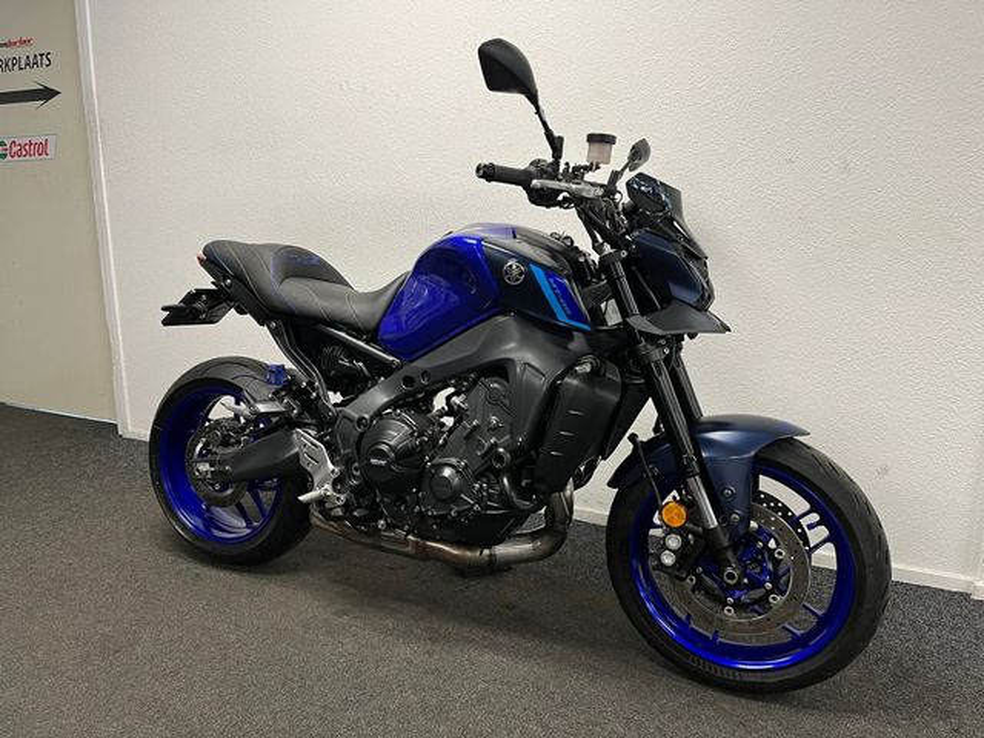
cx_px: 492
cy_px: 369
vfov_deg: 53.1
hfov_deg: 67.3
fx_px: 739
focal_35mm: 26
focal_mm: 5.1
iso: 80
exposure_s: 1/50
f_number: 1.6
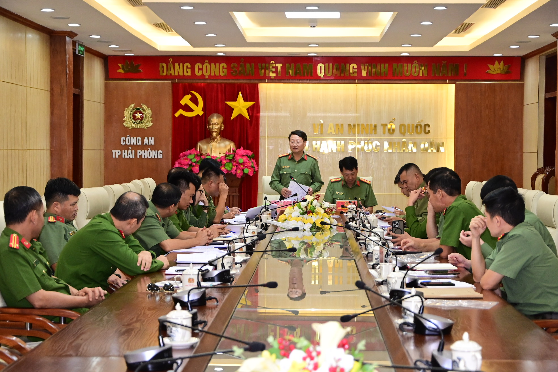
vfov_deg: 18.2
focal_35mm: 75
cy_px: 186
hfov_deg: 27.0
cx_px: 279
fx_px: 1162
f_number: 5
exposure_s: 1/200
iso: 2500
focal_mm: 50
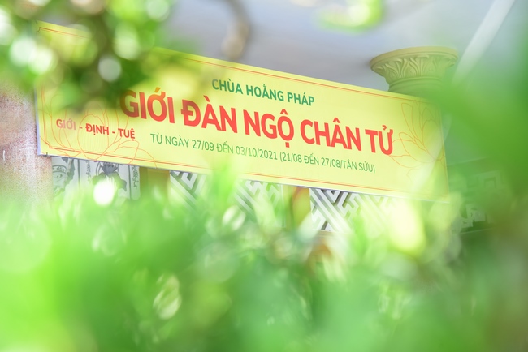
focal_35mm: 120
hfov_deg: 17.1
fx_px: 1761
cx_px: 264
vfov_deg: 11.4
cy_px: 176
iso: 800
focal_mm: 120
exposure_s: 1/160
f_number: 7.1
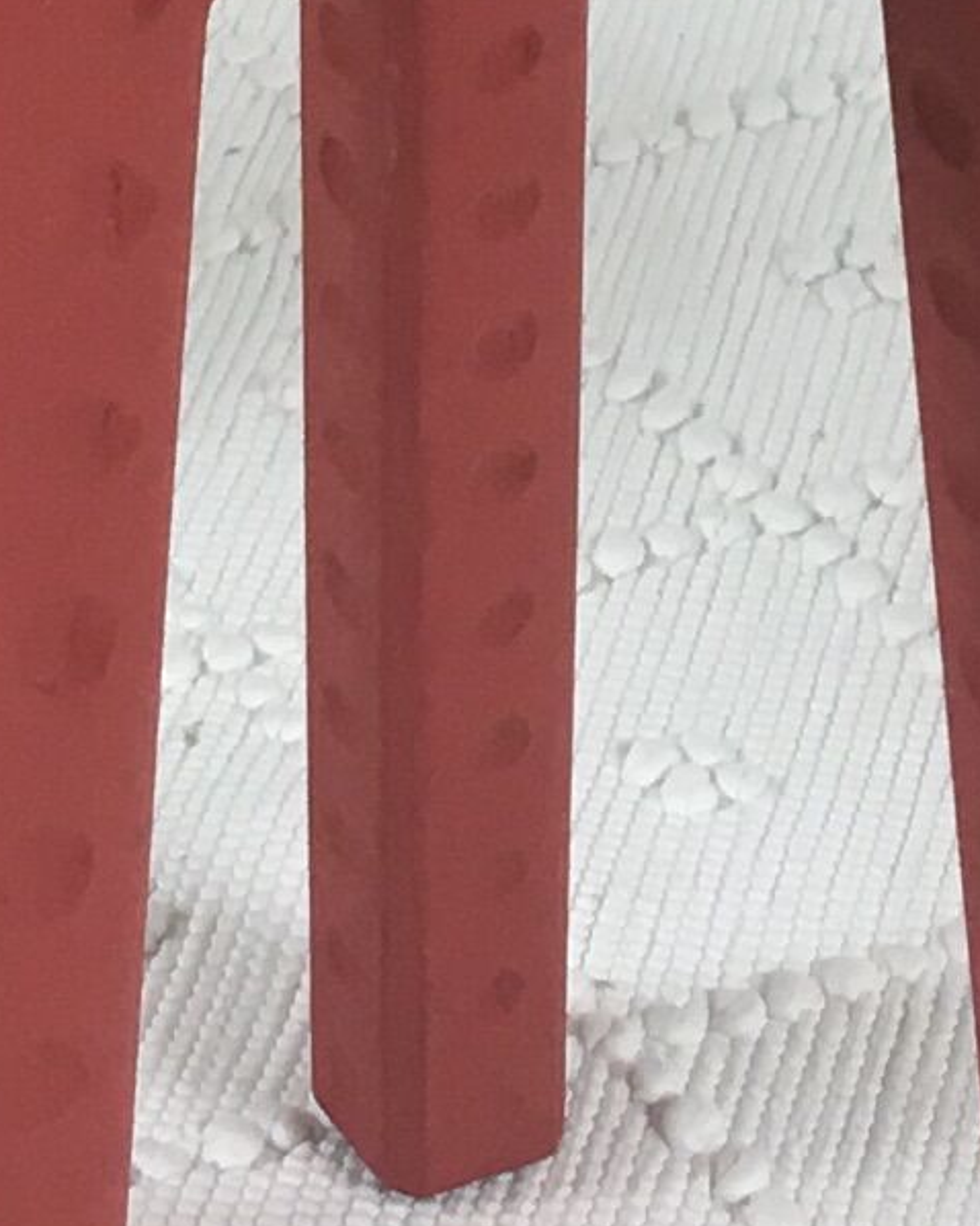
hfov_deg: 8.0
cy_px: -845
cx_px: -12
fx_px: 6928
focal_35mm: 191
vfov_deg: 9.7
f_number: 2.2
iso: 32
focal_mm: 4.15
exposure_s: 1/33
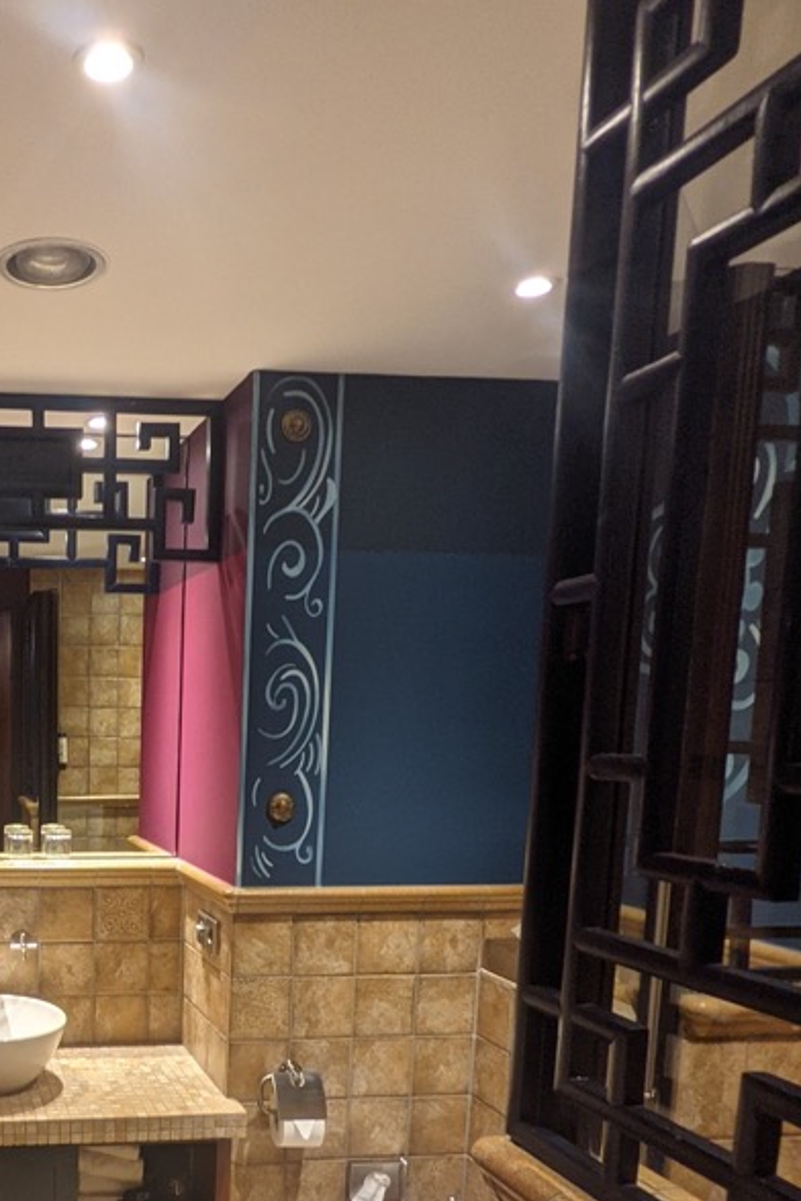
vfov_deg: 61.3
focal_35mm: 29
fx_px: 968
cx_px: 18
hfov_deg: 40.0
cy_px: 850
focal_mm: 2.22
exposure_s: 1/25
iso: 103
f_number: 2.2
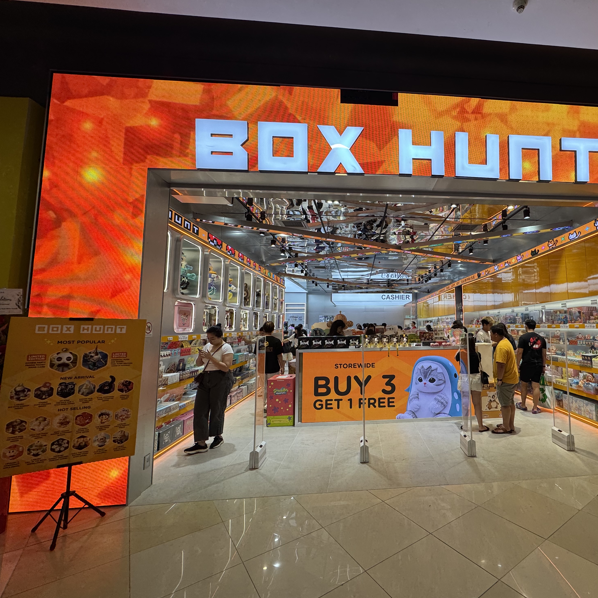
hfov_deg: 81.5
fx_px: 332
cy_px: 292
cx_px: 393
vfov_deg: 84.0
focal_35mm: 17
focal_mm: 2.22
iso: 50
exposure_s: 1/100
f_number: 2.2
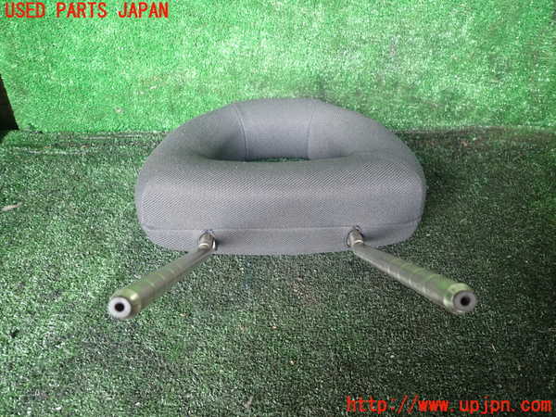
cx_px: 278
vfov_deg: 54.9
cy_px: 208
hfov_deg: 69.4
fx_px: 402
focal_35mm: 25
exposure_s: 1/50
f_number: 2
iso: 200
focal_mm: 4.5
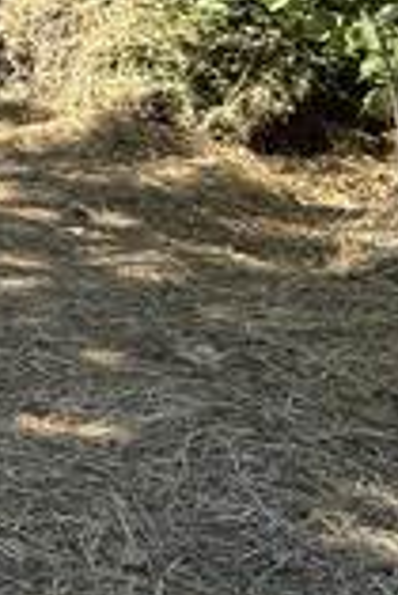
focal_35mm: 74
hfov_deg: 9.9
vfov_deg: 25.4
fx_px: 1224
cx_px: -951
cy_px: -53
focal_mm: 2.22
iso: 50
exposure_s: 1/388
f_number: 2.2
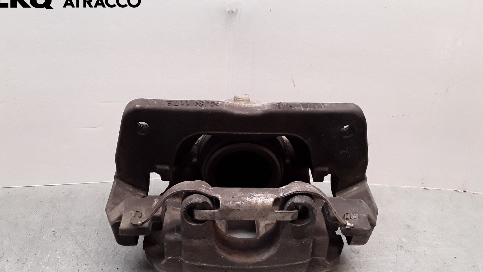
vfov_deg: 37.5
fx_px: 397
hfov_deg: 62.6
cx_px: 239
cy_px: 177
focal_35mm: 31
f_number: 1.9
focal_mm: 2.91
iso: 100
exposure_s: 1/100
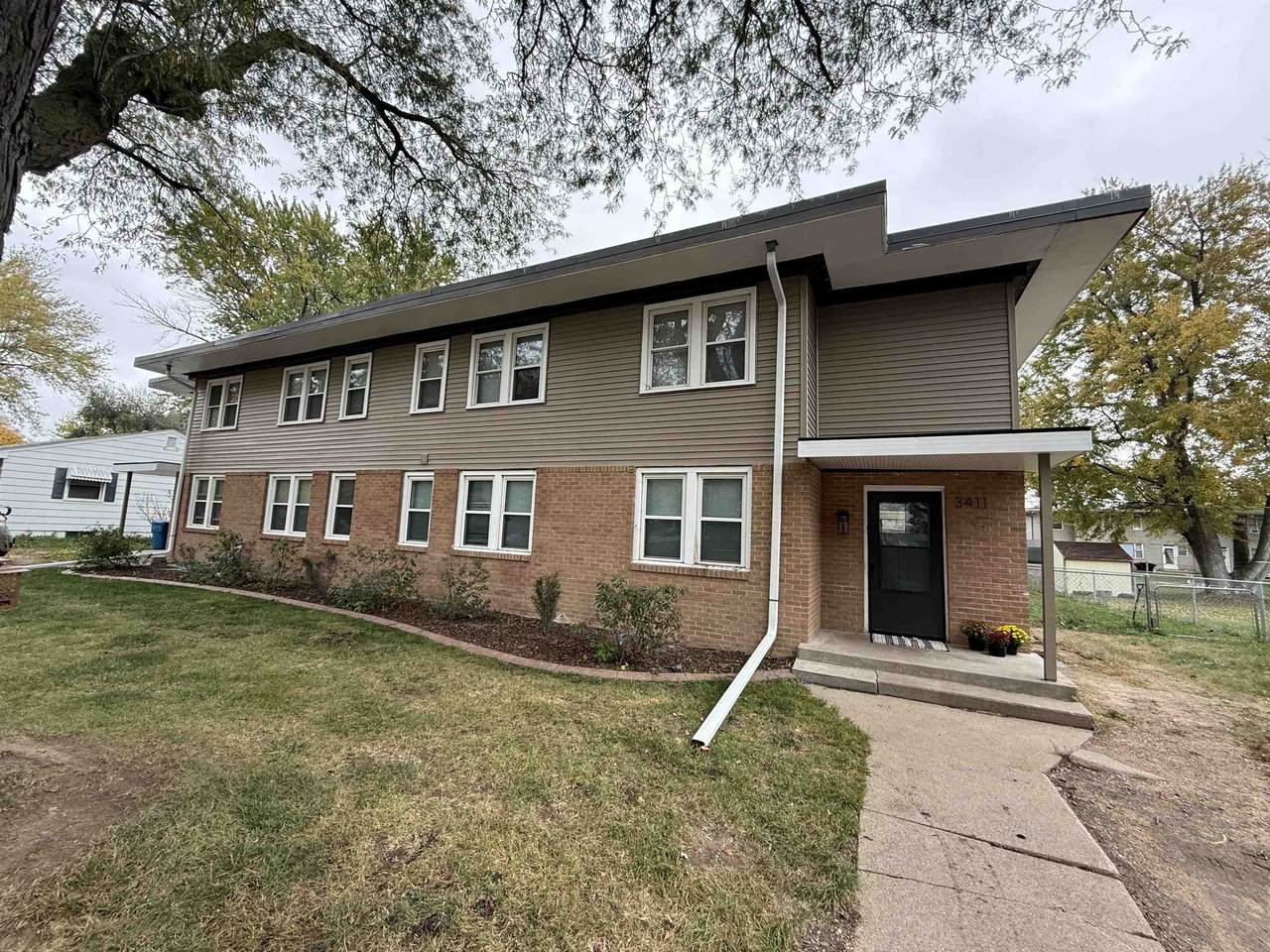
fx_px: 514
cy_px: 476
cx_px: 635
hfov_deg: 102.1
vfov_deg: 85.7
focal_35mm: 14
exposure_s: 1/99
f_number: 2.2
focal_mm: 2.22
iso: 125
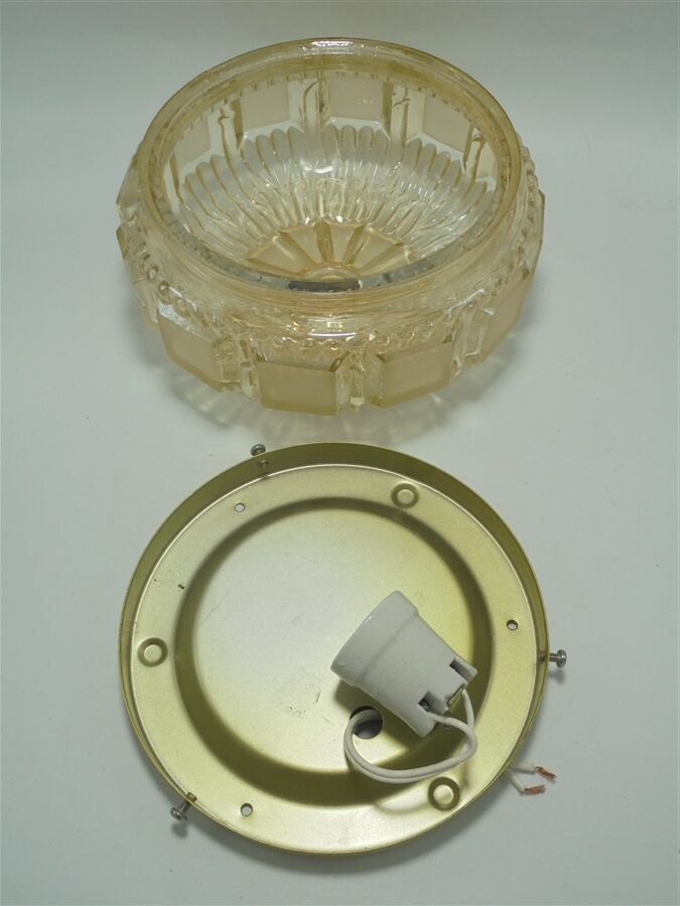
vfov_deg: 54.0
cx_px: 340
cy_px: 453
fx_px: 891
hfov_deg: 41.8
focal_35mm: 34
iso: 100
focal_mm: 6.1
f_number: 4
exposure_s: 1/125
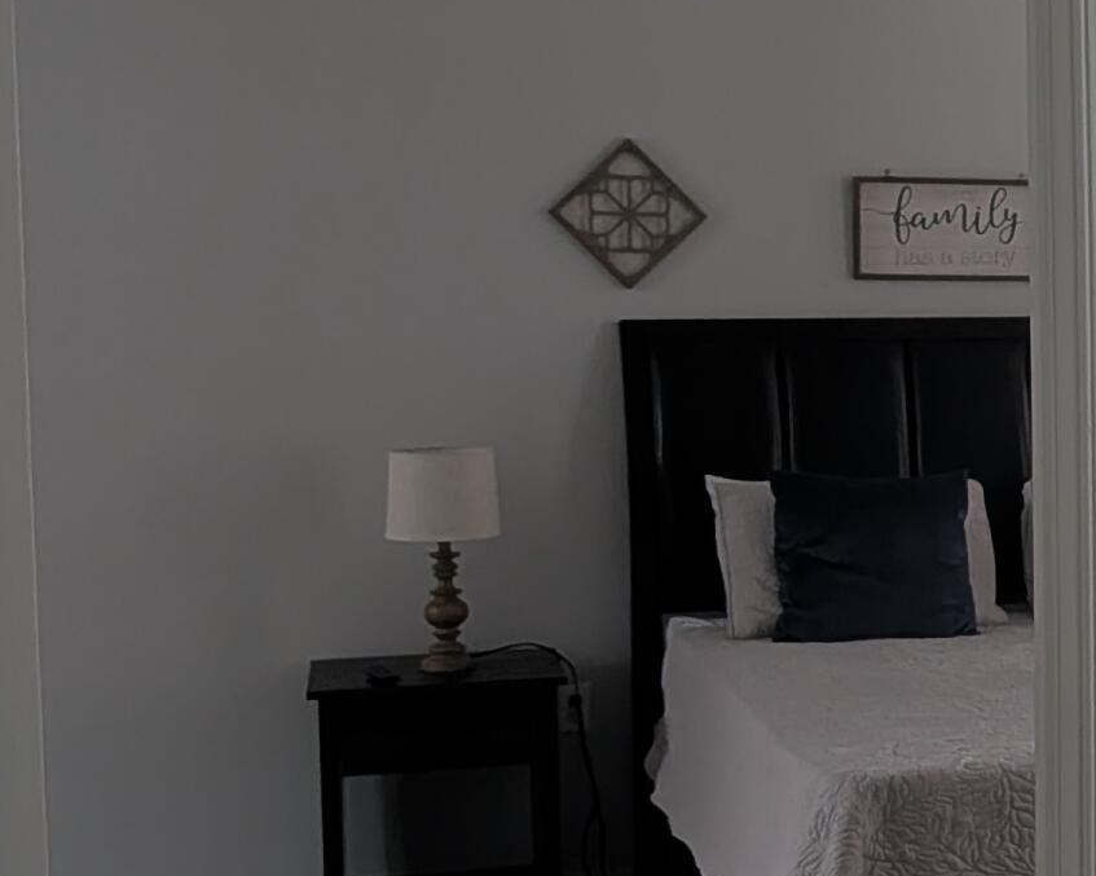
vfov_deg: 18.5
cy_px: 467
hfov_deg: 20.3
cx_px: 1558
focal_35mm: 83
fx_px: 2691
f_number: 1.7
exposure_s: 1/25
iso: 357
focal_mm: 4.53
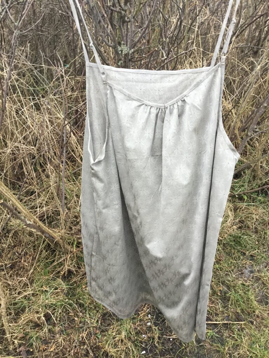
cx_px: 134
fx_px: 321
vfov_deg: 58.4
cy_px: 179
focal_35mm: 31
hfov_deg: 45.4
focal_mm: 3.3
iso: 50
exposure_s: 1/33
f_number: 2.4
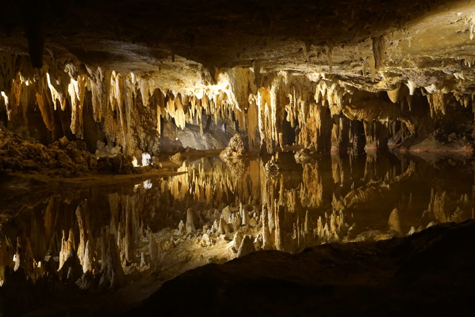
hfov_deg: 53.1
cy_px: 158
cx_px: 238
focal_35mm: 36
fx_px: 475
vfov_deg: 36.9
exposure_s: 1/30
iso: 3200
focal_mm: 24
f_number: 4.5
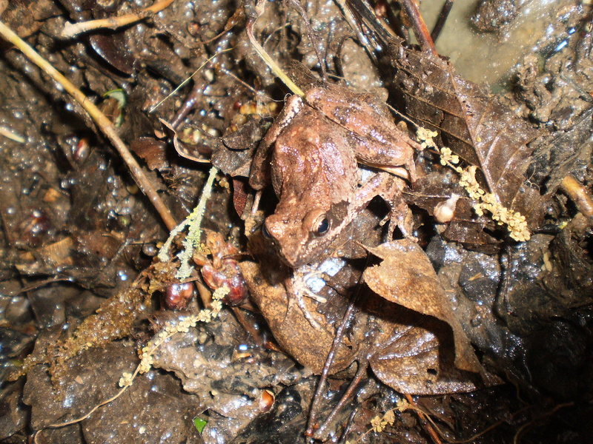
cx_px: 296
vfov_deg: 39.7
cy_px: 222
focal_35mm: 36
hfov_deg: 51.4
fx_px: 617
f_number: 3.1
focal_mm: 6.3
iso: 125
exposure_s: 1/30
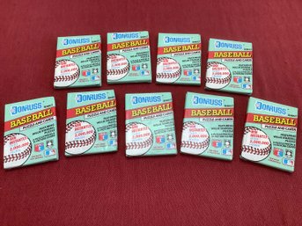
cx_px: 151
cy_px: 113
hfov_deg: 58.4
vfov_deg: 45.4
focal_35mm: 31
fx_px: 270
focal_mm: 3.3
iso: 80
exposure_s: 1/120
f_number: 2.4
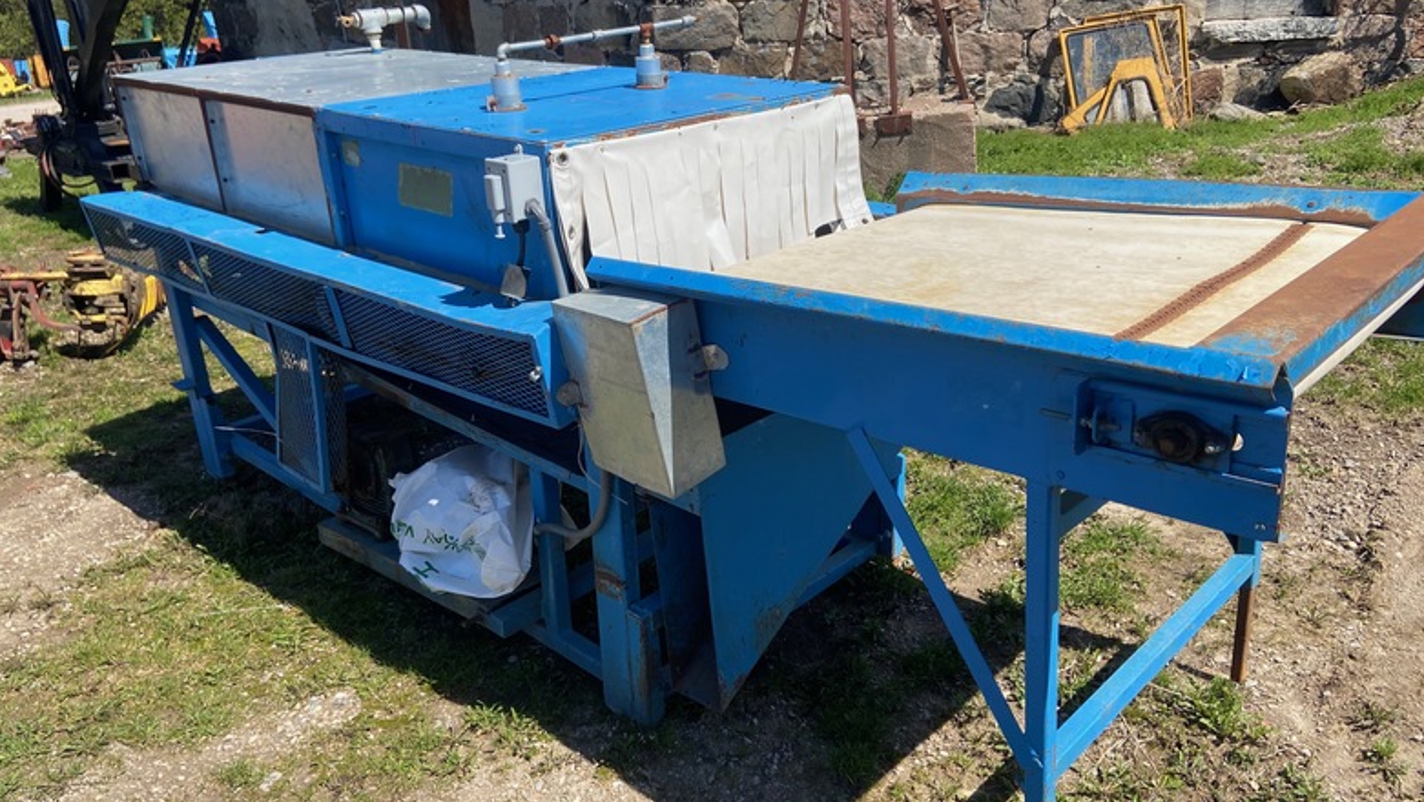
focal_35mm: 29
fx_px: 1095
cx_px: 717
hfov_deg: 66.0
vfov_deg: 40.2
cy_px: 388
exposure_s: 1/2268
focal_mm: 4.25
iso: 32
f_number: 1.8
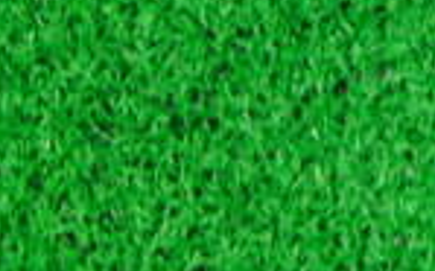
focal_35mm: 169
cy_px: -373
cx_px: 815
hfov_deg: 11.4
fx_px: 2003
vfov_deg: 7.3
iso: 400
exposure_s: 1/30
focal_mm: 6.42
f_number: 3.6
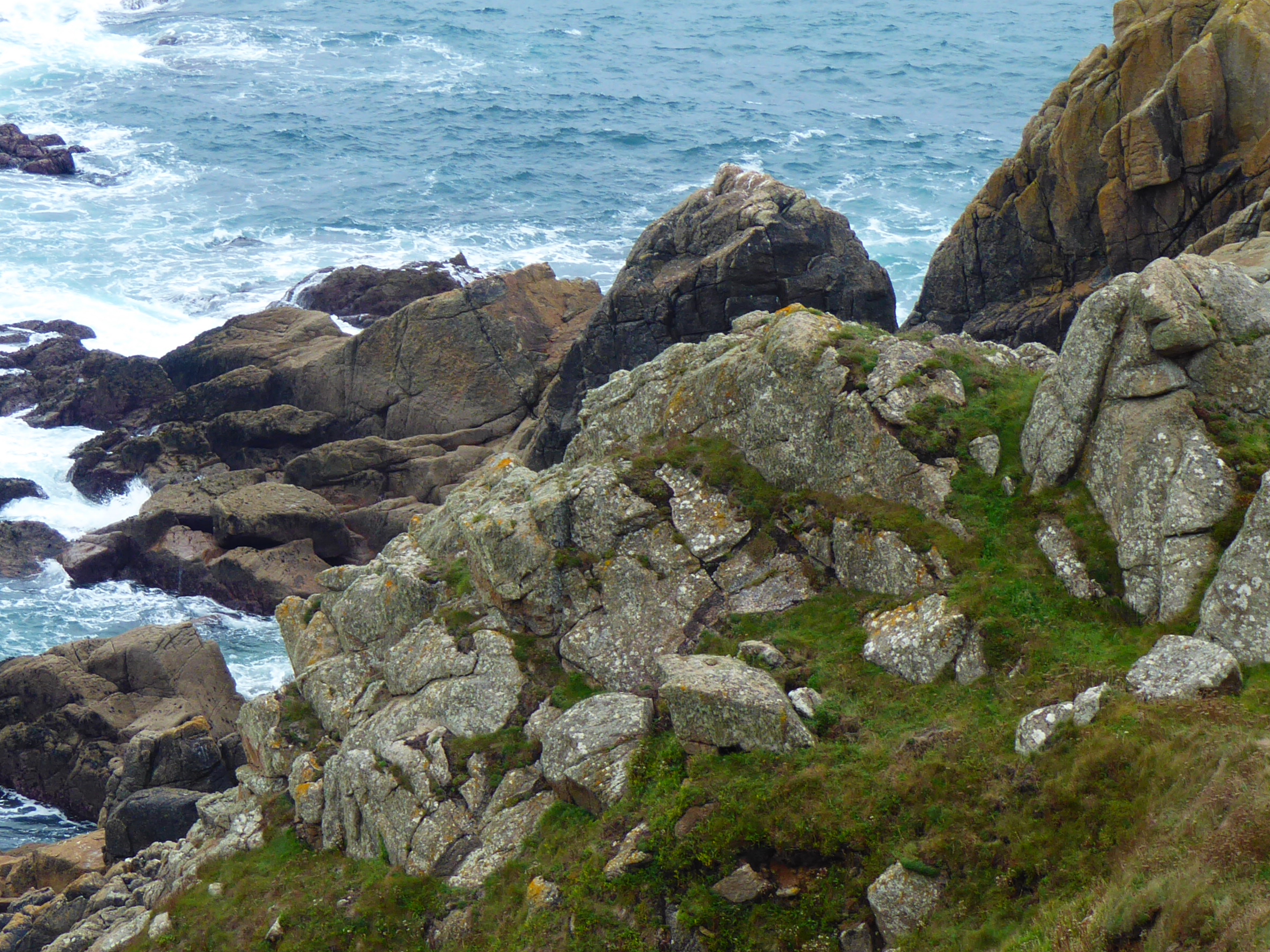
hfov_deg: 11.9
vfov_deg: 9.0
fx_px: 6054
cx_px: 338
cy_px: 438
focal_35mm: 165
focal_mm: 17.5
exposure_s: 1/100
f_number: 5
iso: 80
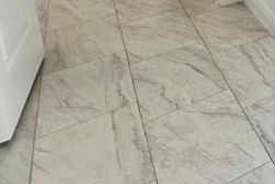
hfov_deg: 19.7
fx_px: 458
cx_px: 538
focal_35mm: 60
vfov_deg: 18.4
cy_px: -133
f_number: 2.2
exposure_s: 1/120
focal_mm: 2.22
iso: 80
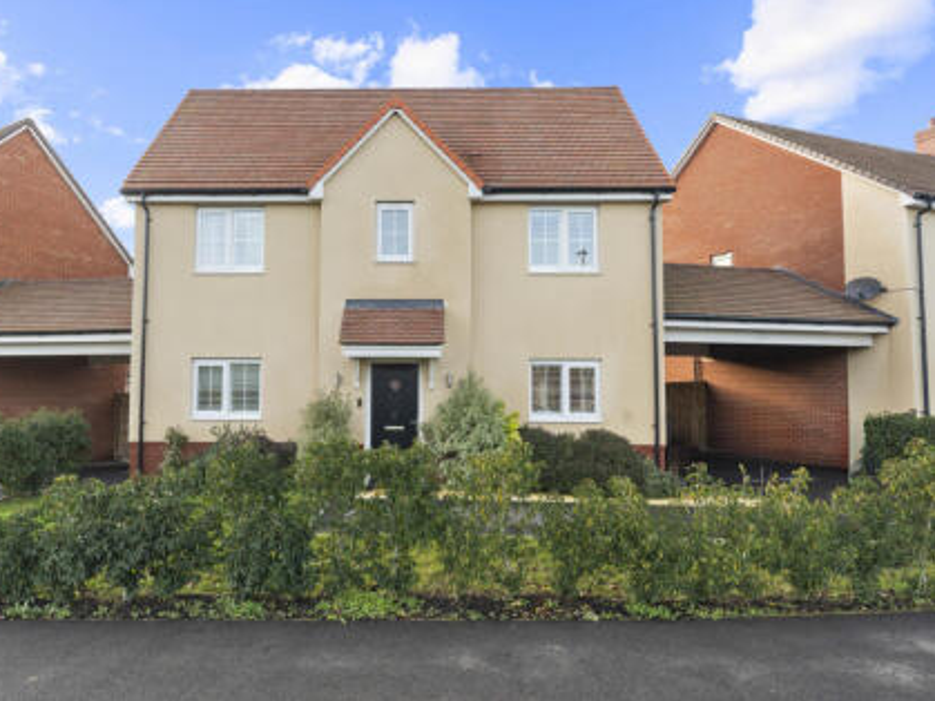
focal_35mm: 25
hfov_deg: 70.1
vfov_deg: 55.7
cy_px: 349
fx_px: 663
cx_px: 407
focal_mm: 22.5
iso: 320
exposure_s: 1/100
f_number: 7.1
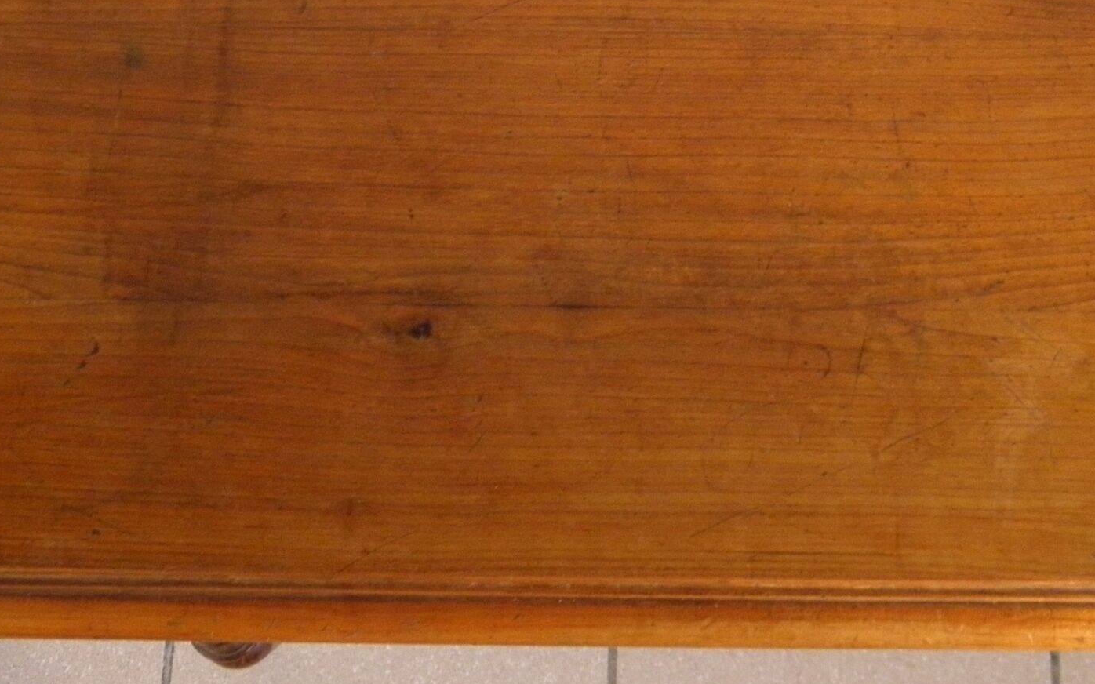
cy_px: 35
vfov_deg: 18.2
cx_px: 745
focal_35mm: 70
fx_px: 2089
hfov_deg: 29.1
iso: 200
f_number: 3.7
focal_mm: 6.4
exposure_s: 1/13
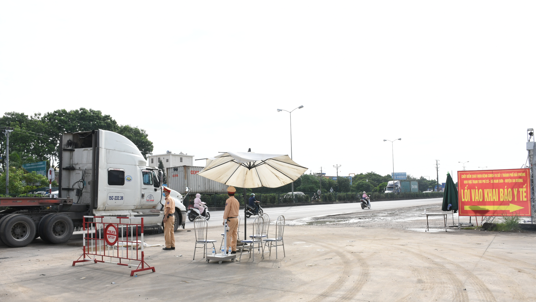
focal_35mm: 29
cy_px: 171
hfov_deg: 66.1
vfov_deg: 40.1
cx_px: 264
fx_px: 412
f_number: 11
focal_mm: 18
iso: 320
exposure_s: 1/200
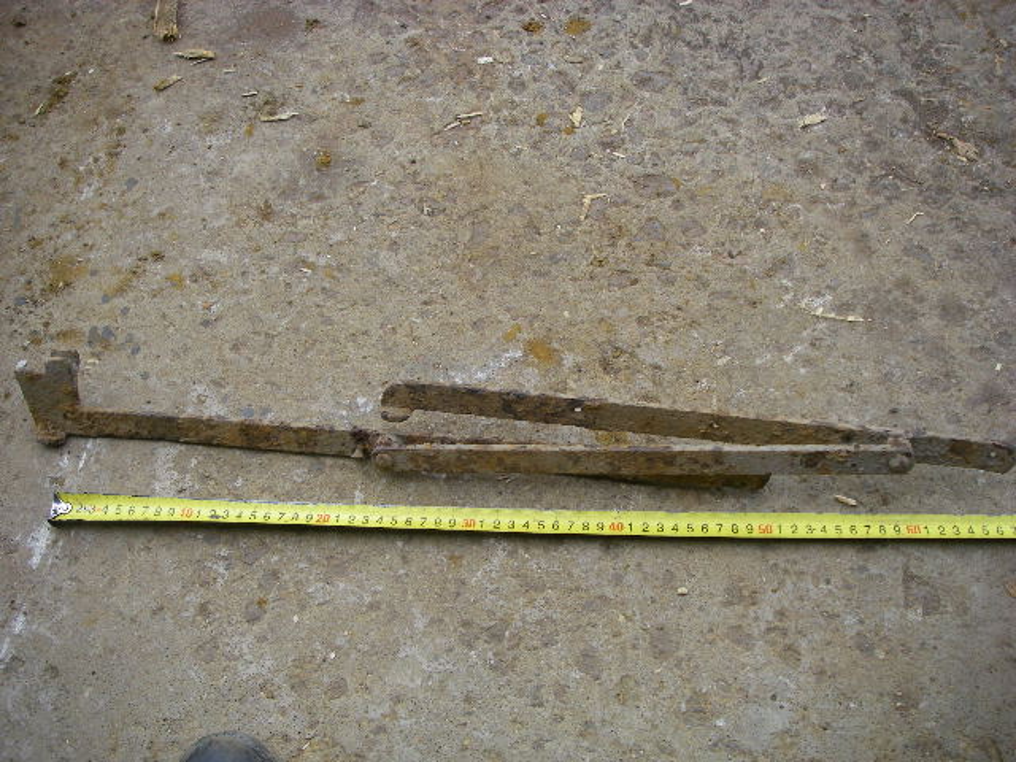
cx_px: 508
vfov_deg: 37.7
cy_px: 381
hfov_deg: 49.0
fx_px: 1115
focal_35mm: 38
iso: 125
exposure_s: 1/50
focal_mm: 6.3
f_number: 3.3
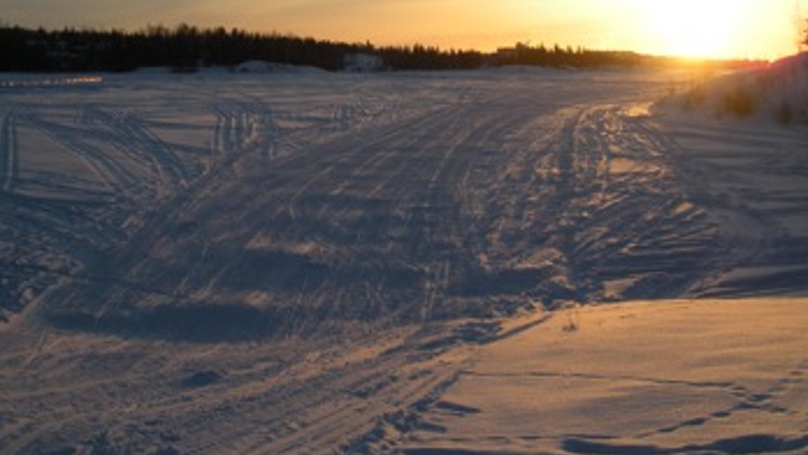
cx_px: 395
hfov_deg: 39.2
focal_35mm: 53
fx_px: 1136
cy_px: 143
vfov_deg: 22.5
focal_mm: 6.3
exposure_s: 1/483
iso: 64
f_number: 3.5
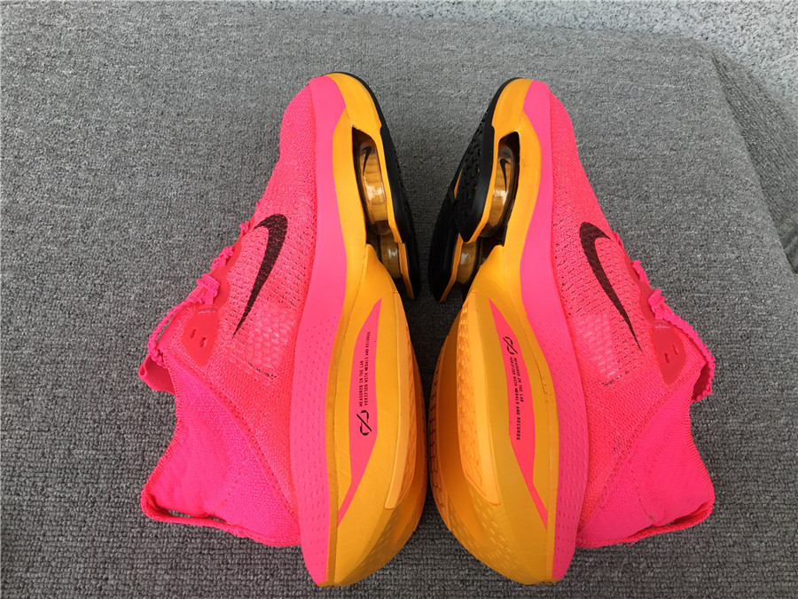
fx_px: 715
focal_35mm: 31
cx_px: 399
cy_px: 300
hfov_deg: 58.4
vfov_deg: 45.4
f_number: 2.4
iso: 25
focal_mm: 3.3
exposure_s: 1/129
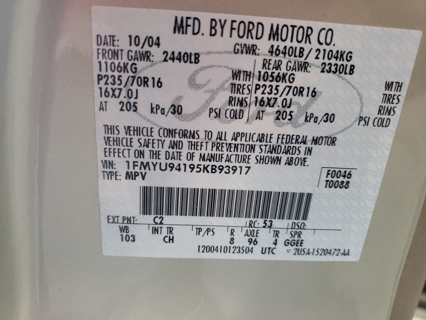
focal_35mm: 26
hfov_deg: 67.3
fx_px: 320
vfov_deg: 53.1
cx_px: 213
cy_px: 160
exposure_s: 1/60.2
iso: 97
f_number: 1.5
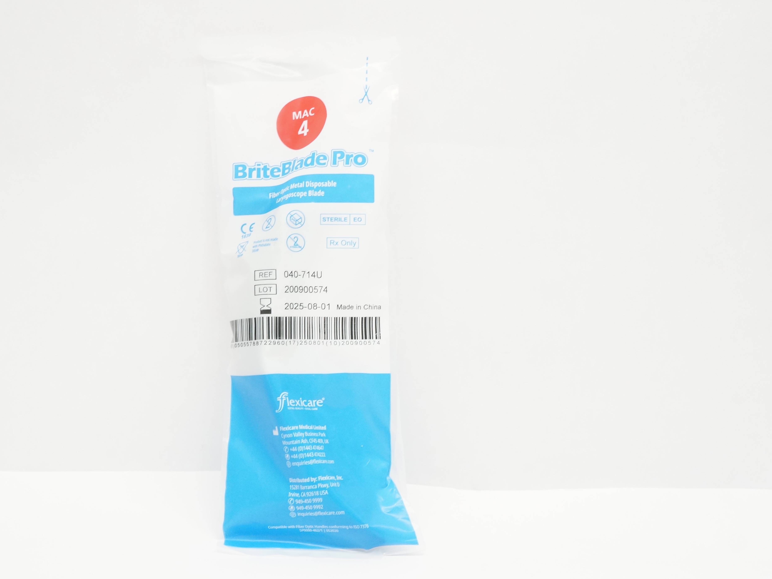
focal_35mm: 52
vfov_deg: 28.2
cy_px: 324
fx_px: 1152
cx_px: 318
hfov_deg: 37.0
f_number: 8
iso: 800
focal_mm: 27
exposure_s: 1/40
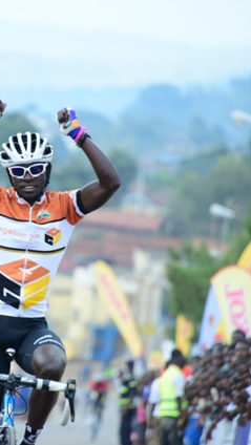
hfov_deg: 2.6
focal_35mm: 474
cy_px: 223
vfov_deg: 4.6
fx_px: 5599
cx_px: 17
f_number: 5.6
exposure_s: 1/250
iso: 320
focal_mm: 300
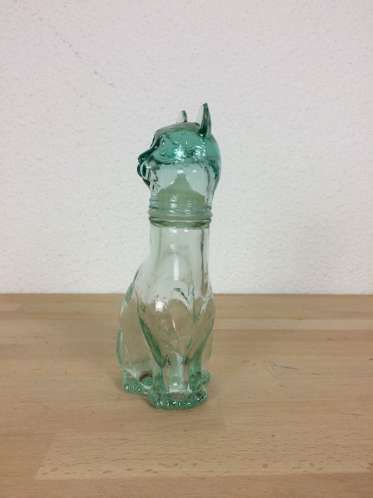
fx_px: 417
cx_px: 186
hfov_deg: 48.2
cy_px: 249
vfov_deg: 61.7
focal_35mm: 29
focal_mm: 4.15
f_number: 2.2
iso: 32
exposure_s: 1/50
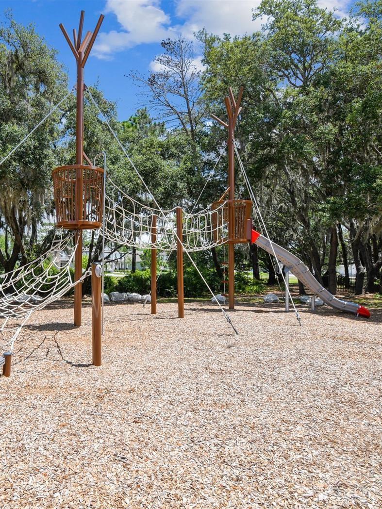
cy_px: 258
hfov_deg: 57.8
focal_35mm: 22
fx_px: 324
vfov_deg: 76.4
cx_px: 93
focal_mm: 10
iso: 100
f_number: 7.1
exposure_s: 1/200
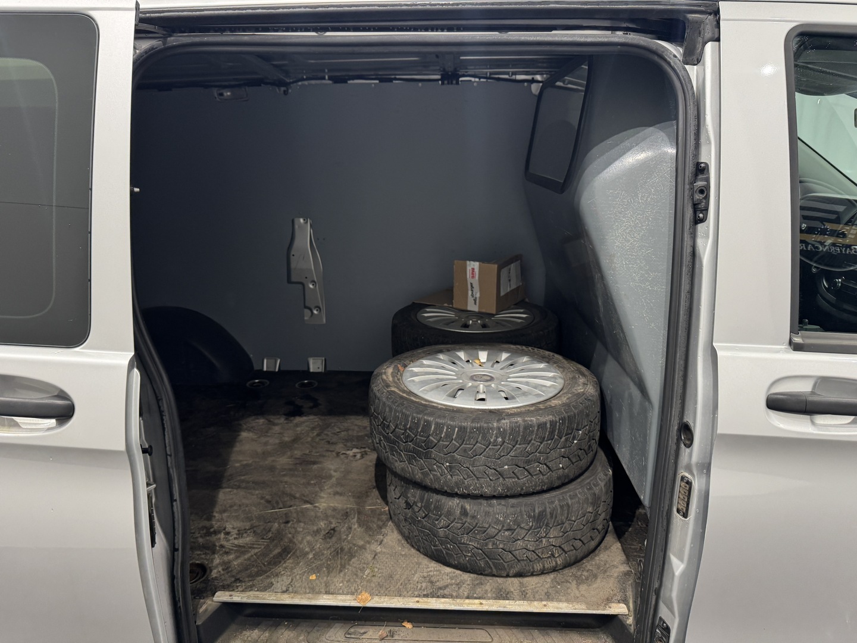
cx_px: 428
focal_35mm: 24
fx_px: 594
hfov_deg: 71.6
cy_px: 322
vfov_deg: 56.8
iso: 125
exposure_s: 1/100
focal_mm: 6.76
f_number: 1.78
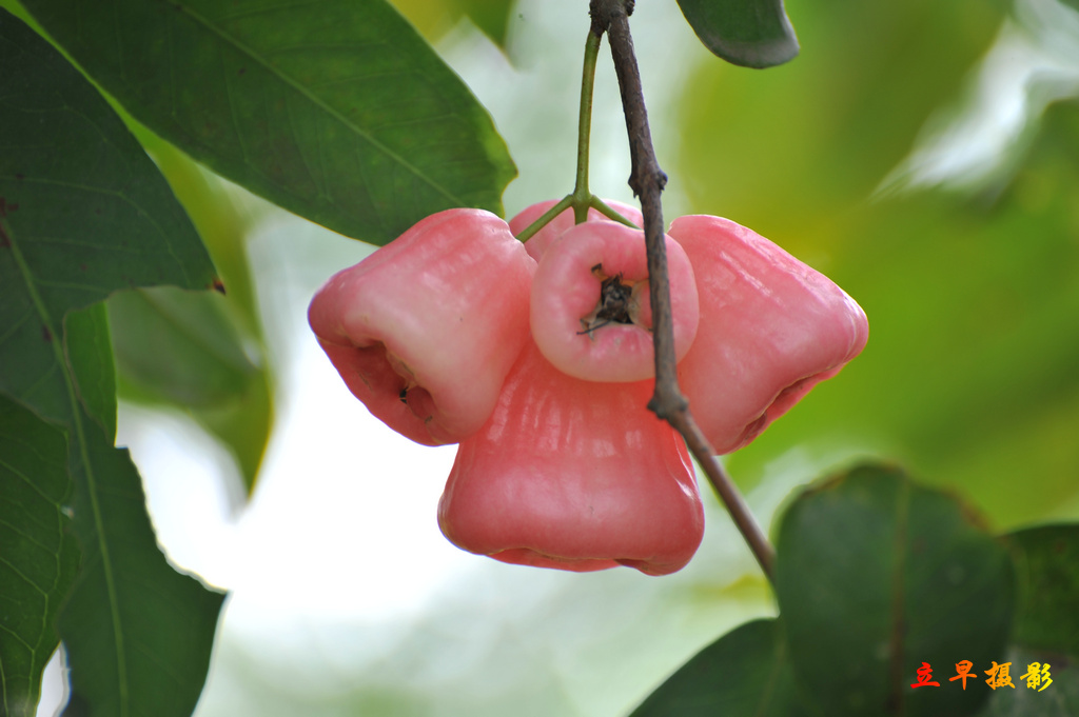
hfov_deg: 6.9
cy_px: 358
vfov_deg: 4.6
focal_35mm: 300
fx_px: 8984
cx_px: 540
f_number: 5.6
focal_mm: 300
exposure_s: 1/60
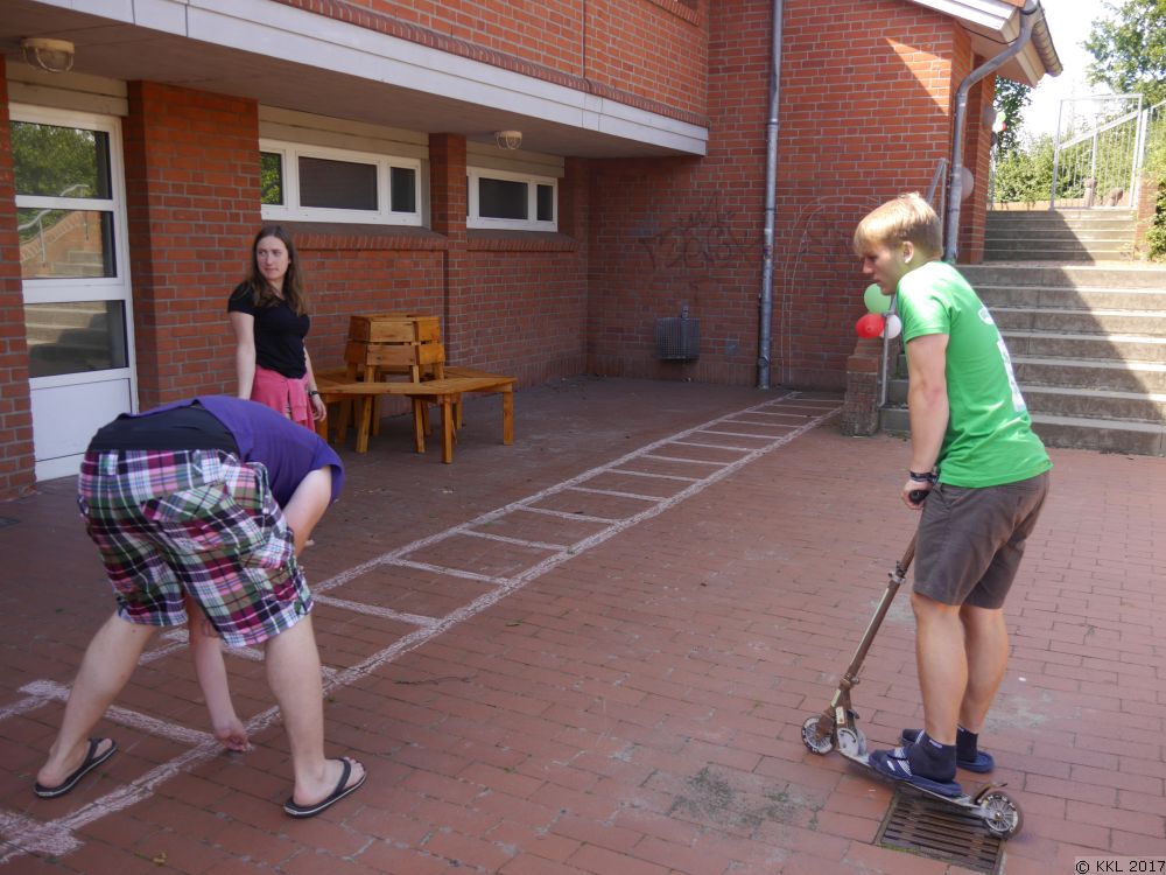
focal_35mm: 30
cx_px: 583
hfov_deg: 60.0
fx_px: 1011
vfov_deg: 46.8
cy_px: 438
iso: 160
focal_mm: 15
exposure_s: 1/200
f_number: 3.6
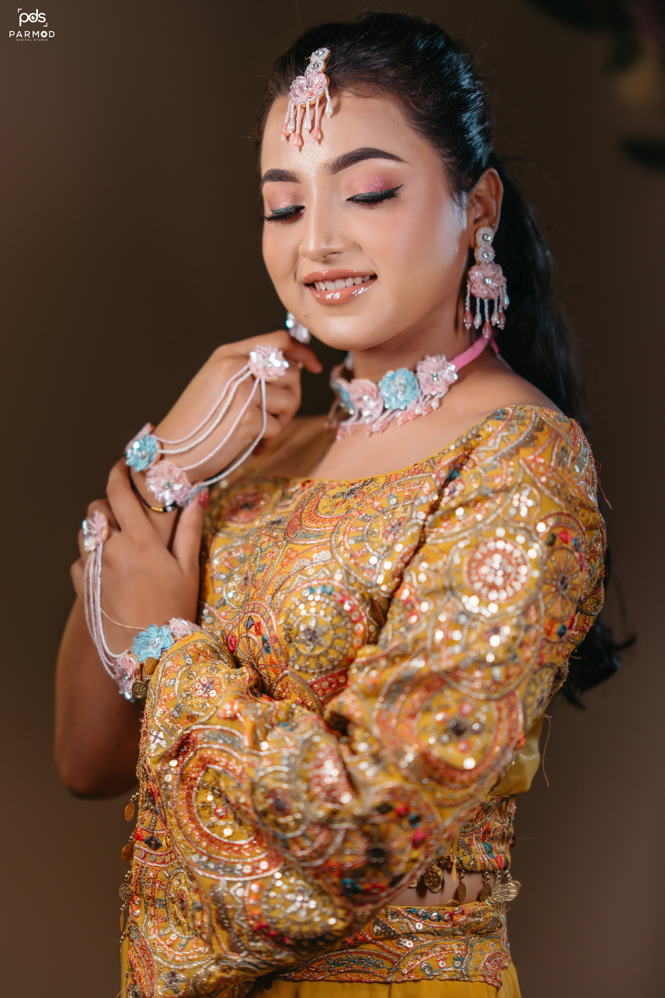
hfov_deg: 16.1
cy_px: 499
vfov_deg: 23.9
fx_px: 2354
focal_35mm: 85
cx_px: 332
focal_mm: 85
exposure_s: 1/640
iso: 100
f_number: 1.4
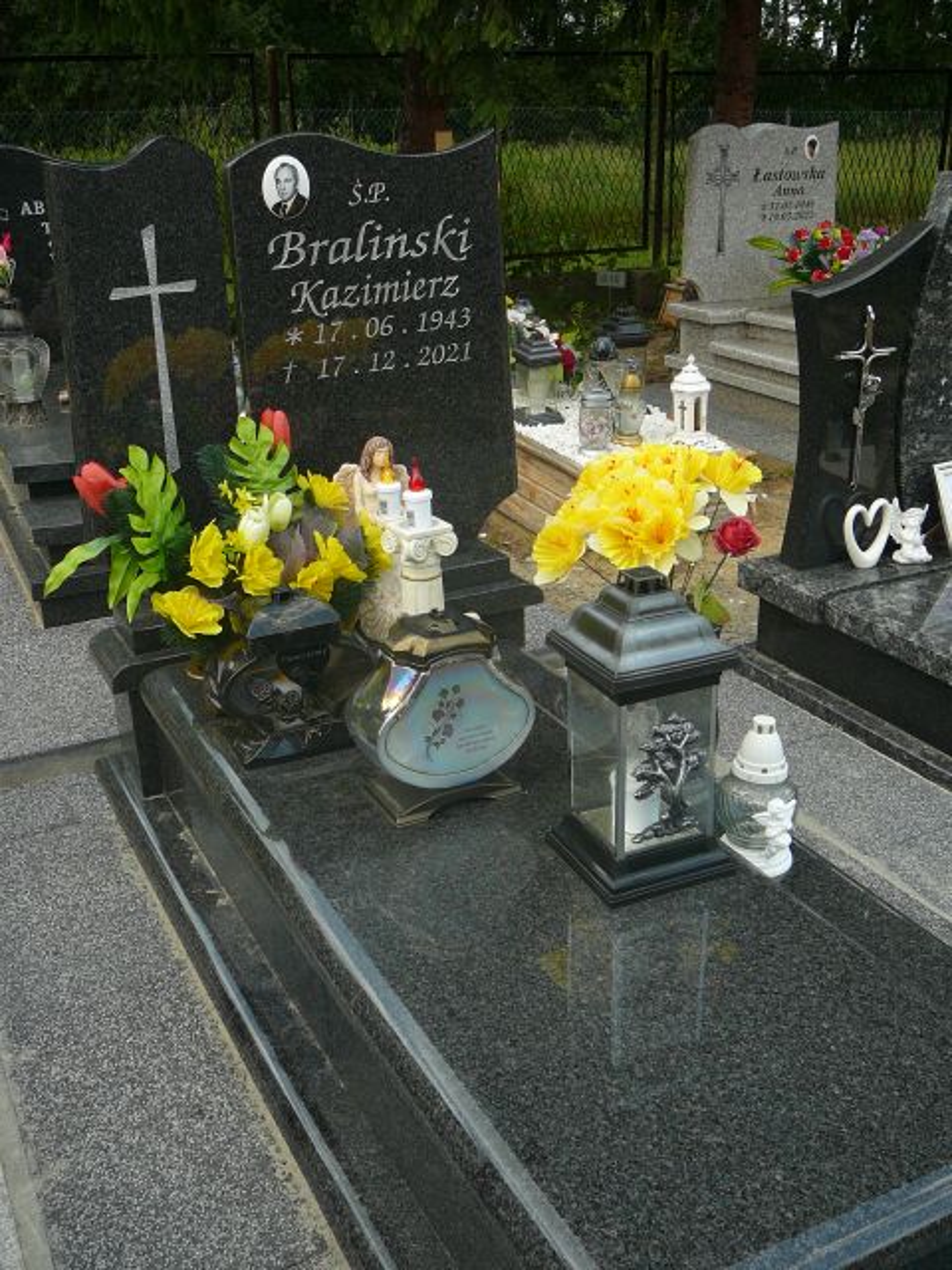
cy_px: 635
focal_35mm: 35
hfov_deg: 40.7
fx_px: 1283
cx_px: 476
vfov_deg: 52.6
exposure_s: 1/400
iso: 80
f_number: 2.8
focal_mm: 5.2
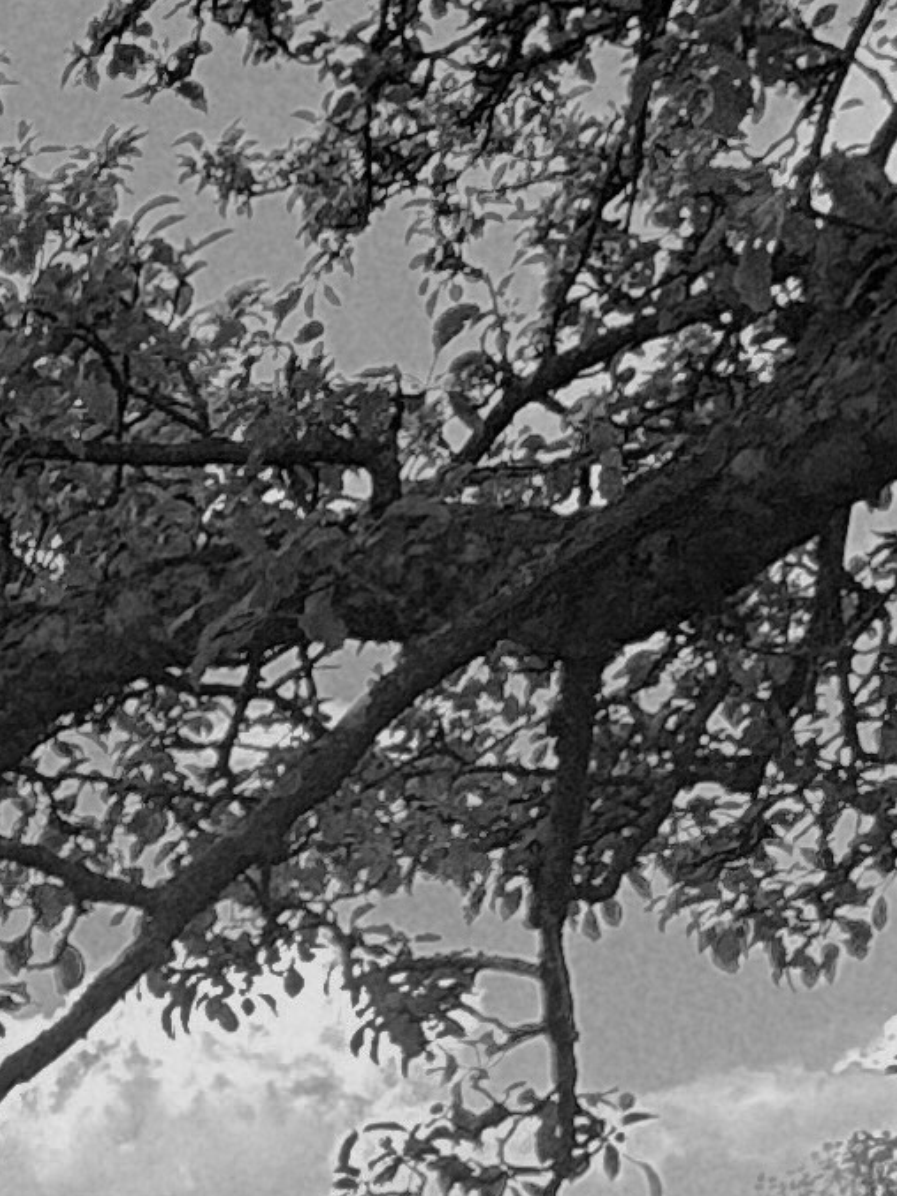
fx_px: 2073
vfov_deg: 23.2
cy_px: 1958
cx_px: -858
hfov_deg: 17.8
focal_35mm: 60
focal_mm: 2.22
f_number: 2.2
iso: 64
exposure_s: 1/760
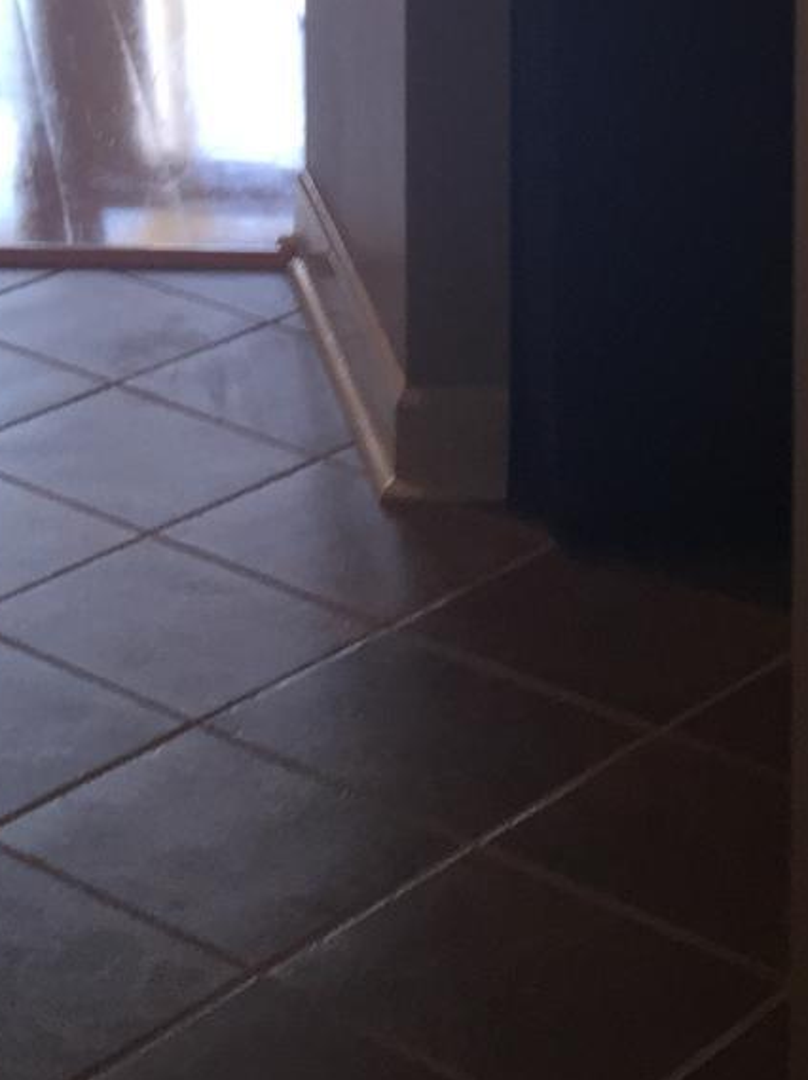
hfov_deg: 13.8
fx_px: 3178
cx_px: -305
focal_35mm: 102
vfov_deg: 17.6
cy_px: -476
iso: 50
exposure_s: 1/120
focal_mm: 4.15
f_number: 2.2
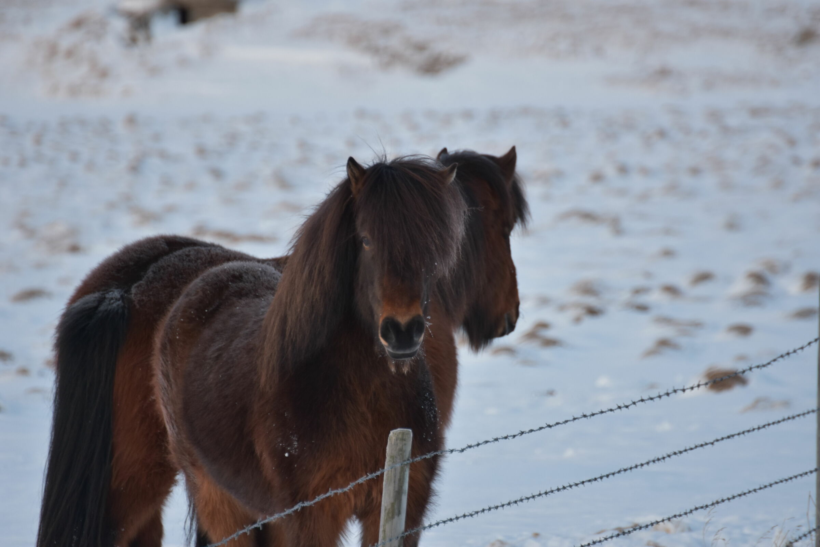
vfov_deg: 3.1
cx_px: 410
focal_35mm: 450
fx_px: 10249
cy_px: 274
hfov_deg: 4.6
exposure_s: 1/40
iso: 400
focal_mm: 300
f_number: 5.6
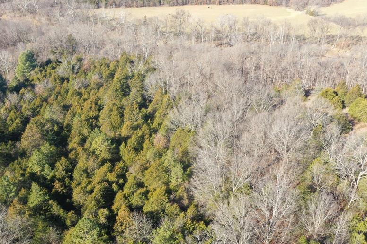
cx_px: 151
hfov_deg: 51.6
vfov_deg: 35.8
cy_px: 148
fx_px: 377
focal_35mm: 37
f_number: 4.5
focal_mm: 10.26
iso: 100
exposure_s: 1/200
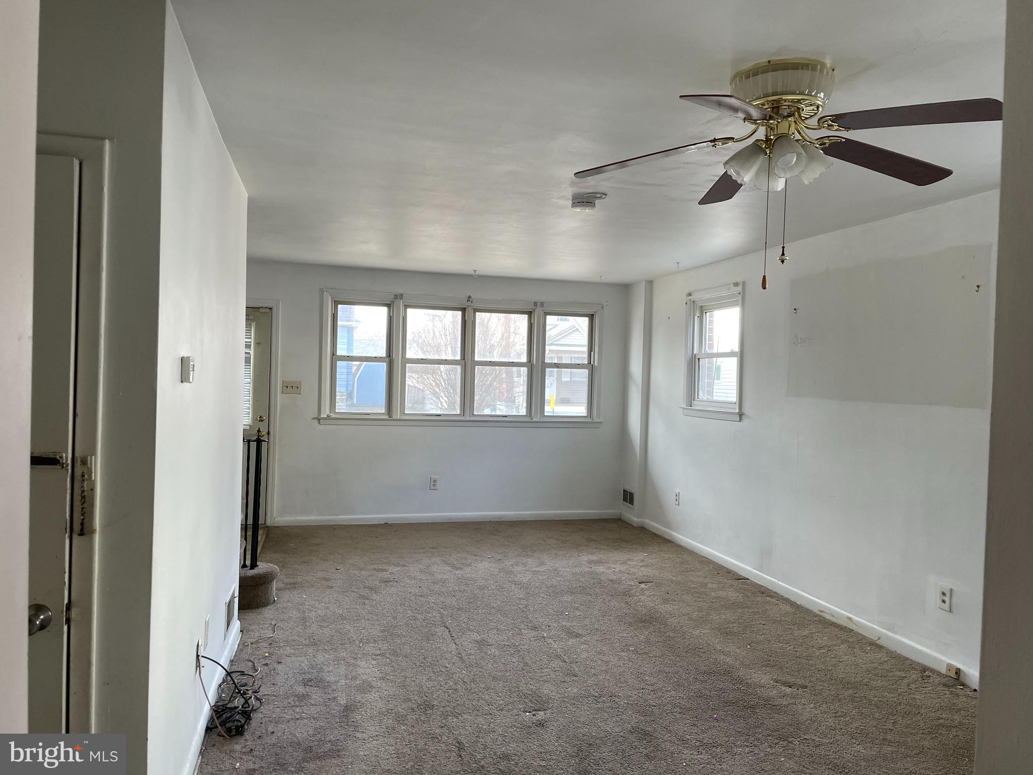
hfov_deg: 67.3
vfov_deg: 53.1
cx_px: 516
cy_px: 388
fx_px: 776
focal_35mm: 26
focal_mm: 4.2
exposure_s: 1/121
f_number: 1.6
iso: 100
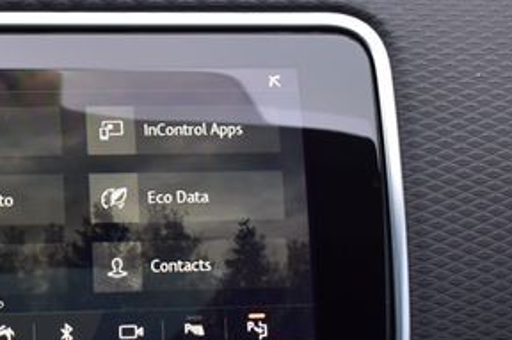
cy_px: 182
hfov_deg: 21.6
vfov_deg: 15.1
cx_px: -32
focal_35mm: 90
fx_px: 1279
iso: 400
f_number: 6.3
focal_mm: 27
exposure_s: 1/15
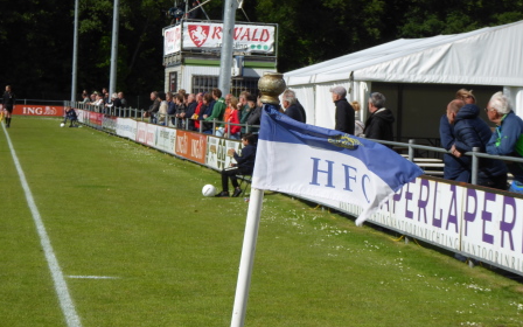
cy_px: 190
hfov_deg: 18.4
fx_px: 1611
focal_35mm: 113
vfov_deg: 11.6
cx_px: 262
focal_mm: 19
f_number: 5.1
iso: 80
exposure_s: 1/640
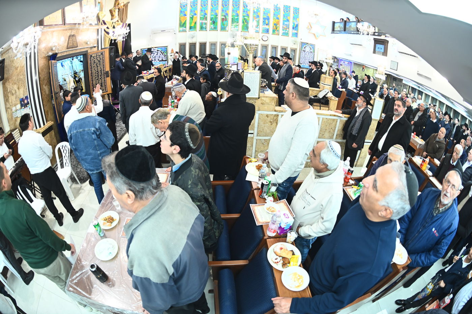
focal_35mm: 16
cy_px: 157
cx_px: 236
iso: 1600
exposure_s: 1/160
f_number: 4
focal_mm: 16
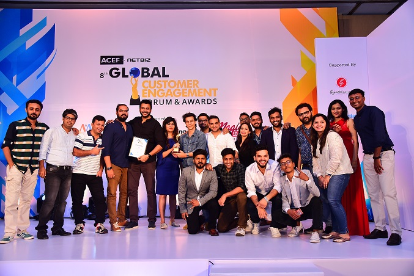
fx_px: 345
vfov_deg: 43.6
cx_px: 207
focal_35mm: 30
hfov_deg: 61.9
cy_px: 138
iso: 800
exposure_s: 1/125
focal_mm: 30
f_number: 5
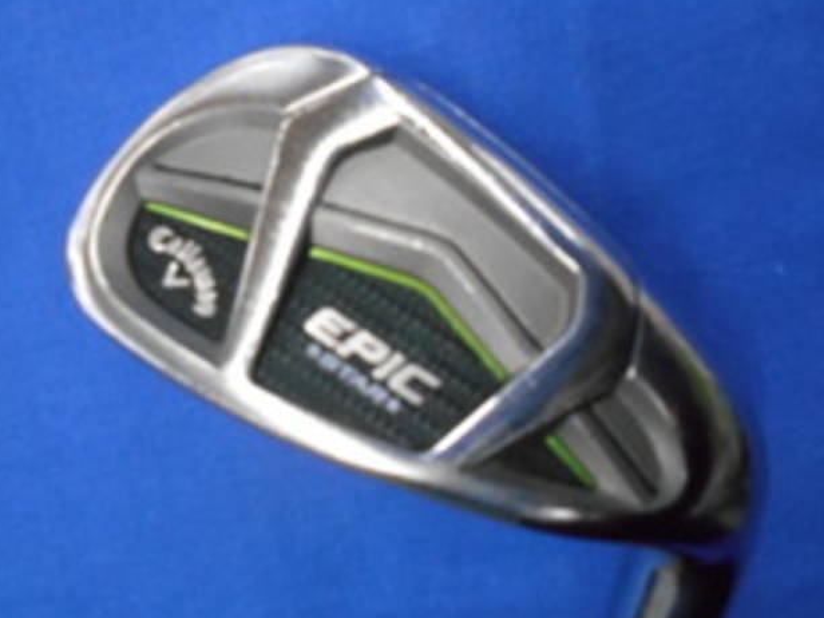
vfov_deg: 51.4
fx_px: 643
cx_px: 397
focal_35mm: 27
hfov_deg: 65.3
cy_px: 308
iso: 800
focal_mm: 4.6
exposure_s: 1/160
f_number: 3.2
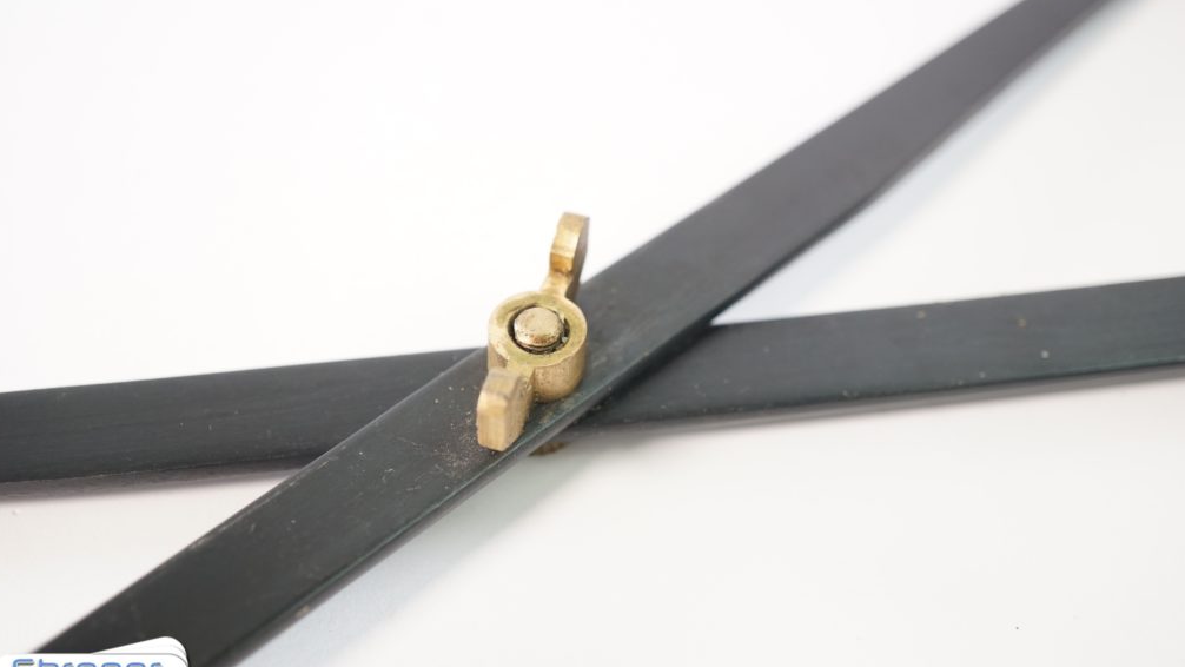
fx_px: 1508
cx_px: 592
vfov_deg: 24.9
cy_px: 316
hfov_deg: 42.9
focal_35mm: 48
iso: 640
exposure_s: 1/320
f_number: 4.5
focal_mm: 30
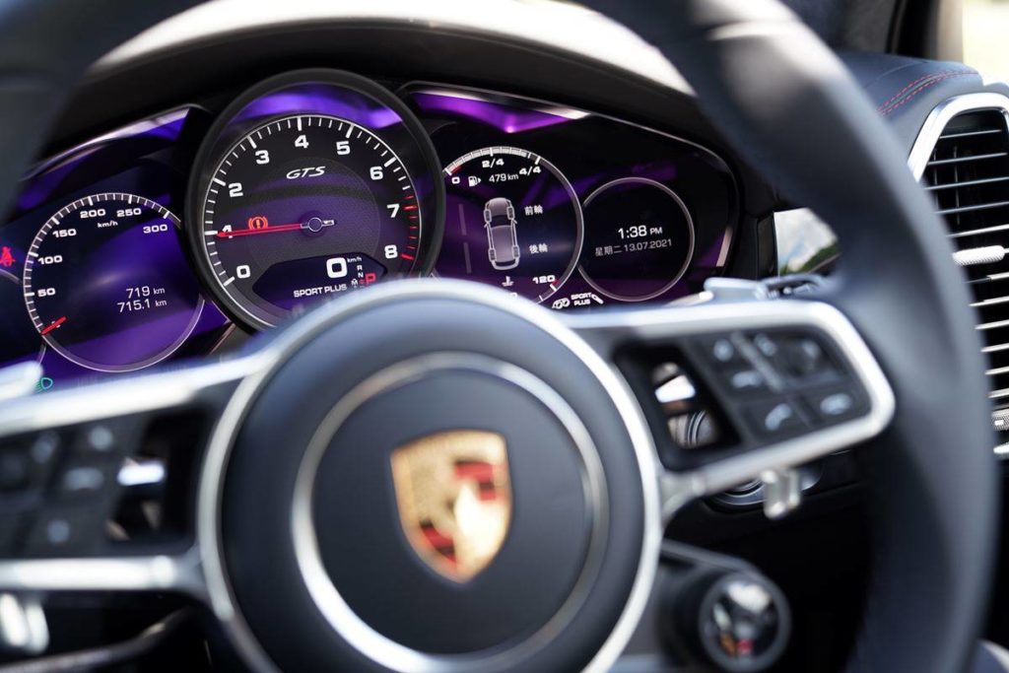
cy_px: 336
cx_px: 504
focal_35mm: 43
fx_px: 1205
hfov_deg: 45.4
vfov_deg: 31.2
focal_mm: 43
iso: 100
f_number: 3.2
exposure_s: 1/60
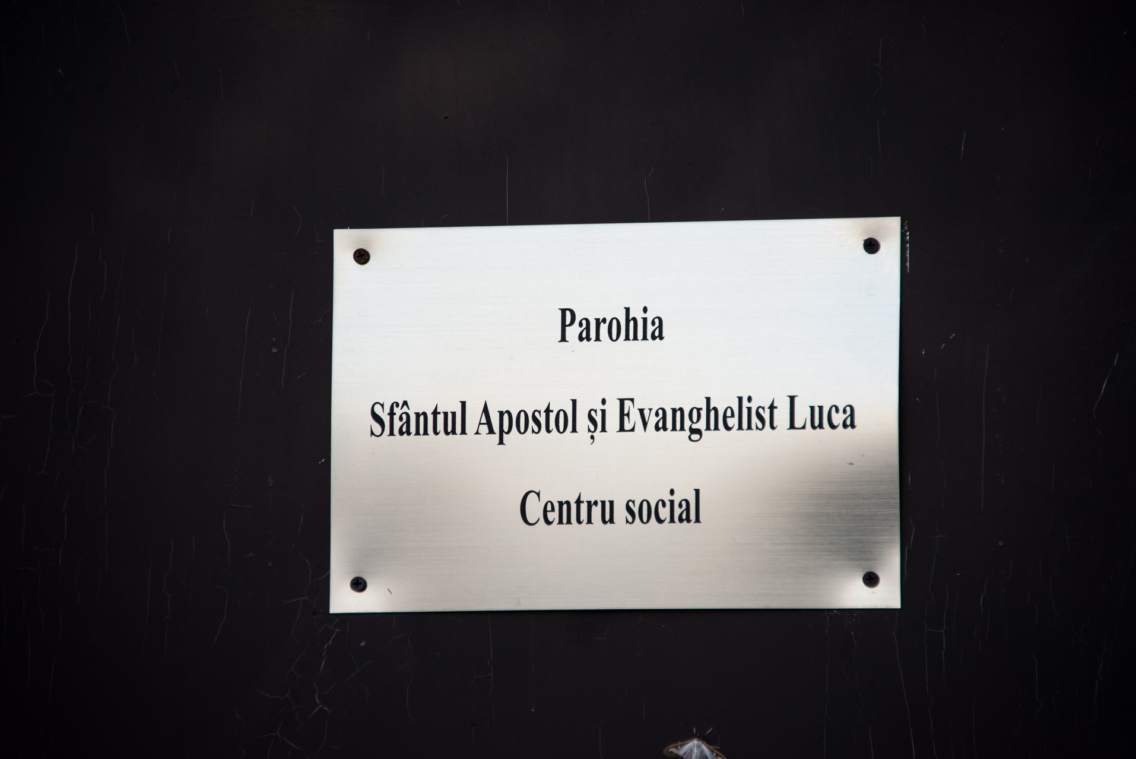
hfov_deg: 6.9
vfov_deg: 4.6
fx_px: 9470
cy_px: 380
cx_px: 568
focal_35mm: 300
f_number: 5.6
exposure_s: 1/250
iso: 720
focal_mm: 300
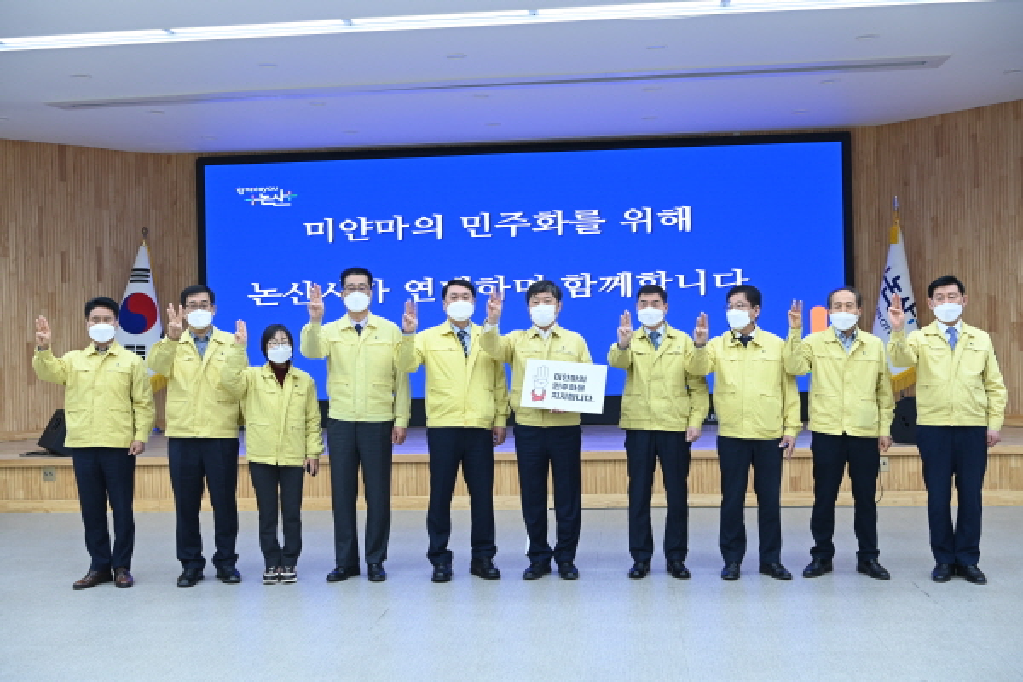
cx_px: 512
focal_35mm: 40
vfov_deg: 33.4
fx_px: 1137
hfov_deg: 48.5
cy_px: 341
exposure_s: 1/125
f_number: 5.6
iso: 1000
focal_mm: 40
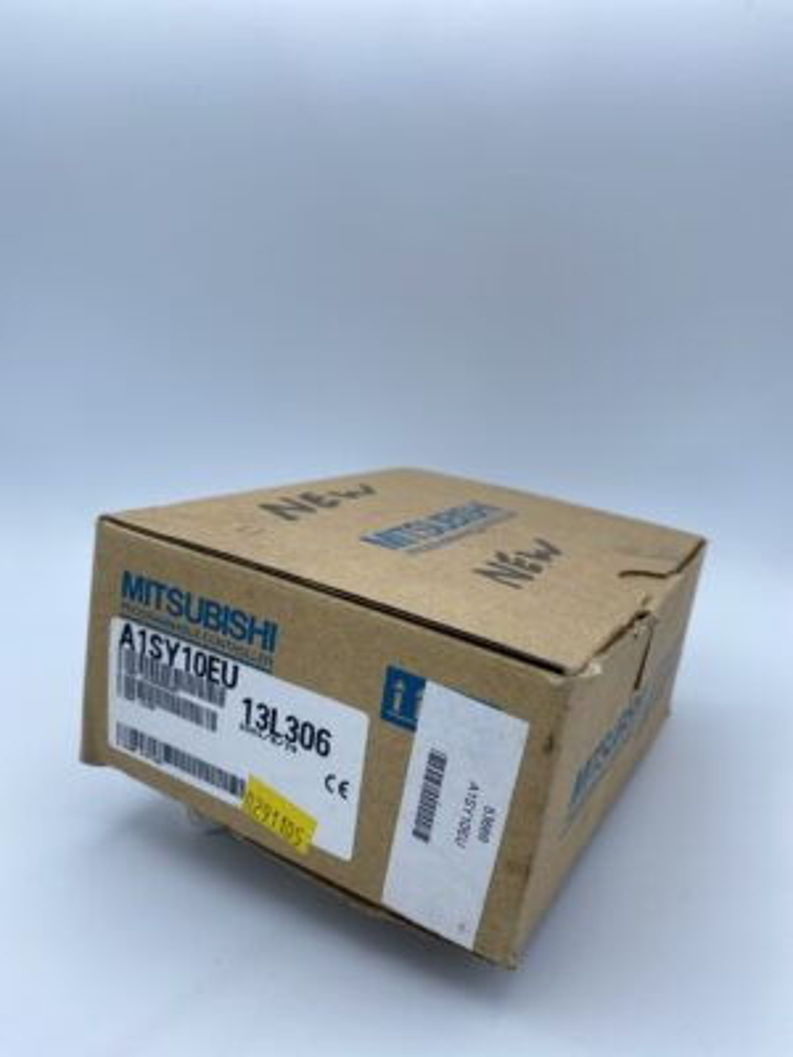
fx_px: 794
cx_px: 396
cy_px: 528
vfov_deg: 67.3
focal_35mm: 26
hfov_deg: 53.1
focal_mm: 4.25
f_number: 1.8
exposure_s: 1/1182
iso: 32
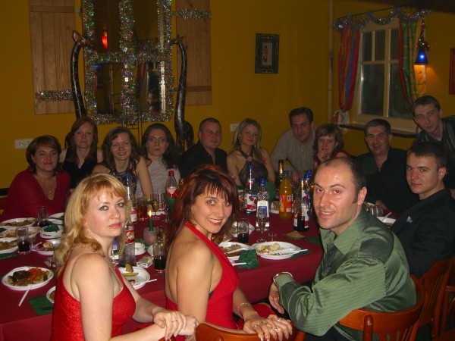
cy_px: 170
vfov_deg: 37.7
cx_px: 228
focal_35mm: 38
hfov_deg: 49.0
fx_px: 499
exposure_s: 1/60
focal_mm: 7.9
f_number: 2.8
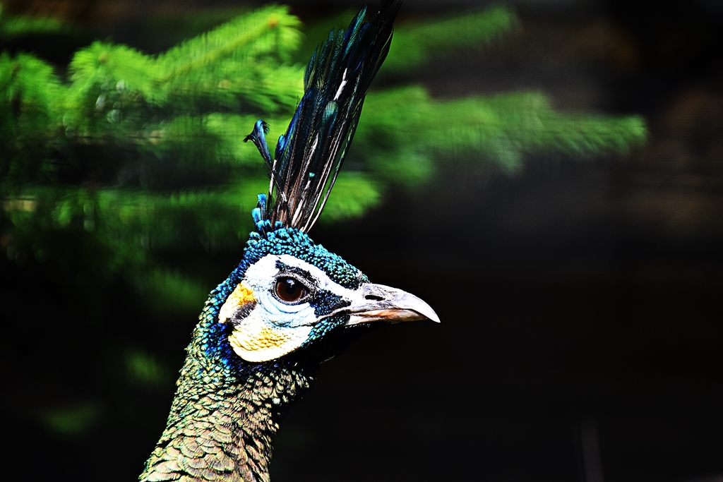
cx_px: 362
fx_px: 4218
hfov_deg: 9.8
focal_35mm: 210
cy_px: 241
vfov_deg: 6.5
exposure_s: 1/500
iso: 1400
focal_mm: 140
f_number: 5.6
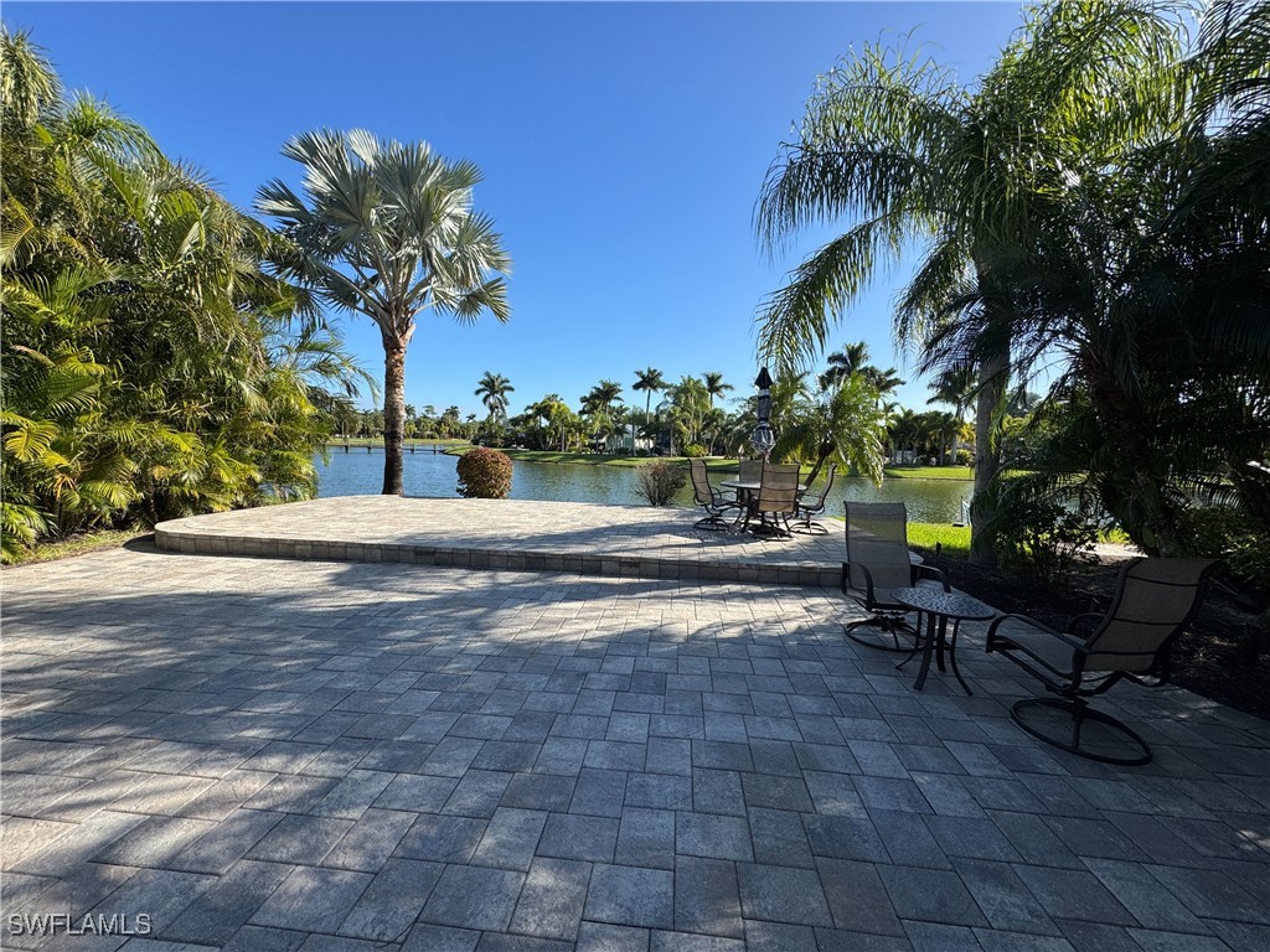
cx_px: 635
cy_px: 476
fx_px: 514
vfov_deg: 85.7
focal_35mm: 14
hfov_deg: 102.1
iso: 50
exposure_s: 1/1709
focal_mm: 2.22
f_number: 2.2
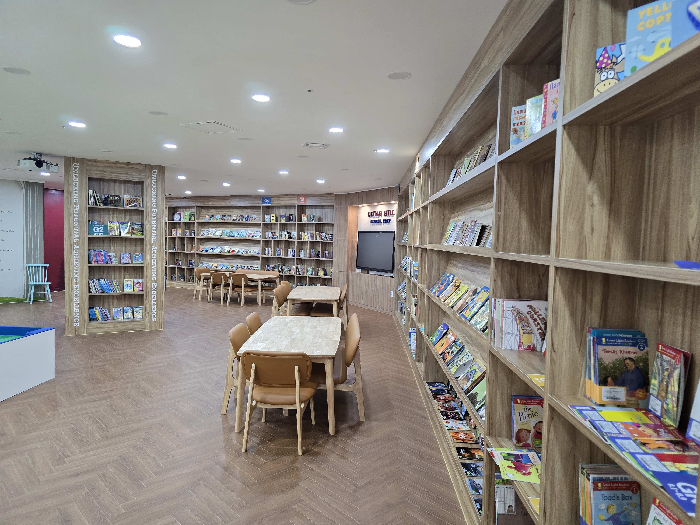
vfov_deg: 58.9
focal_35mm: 23
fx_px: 465
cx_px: 350
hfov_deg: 73.9
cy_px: 262
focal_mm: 6.3
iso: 500
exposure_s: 1/120
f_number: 1.7
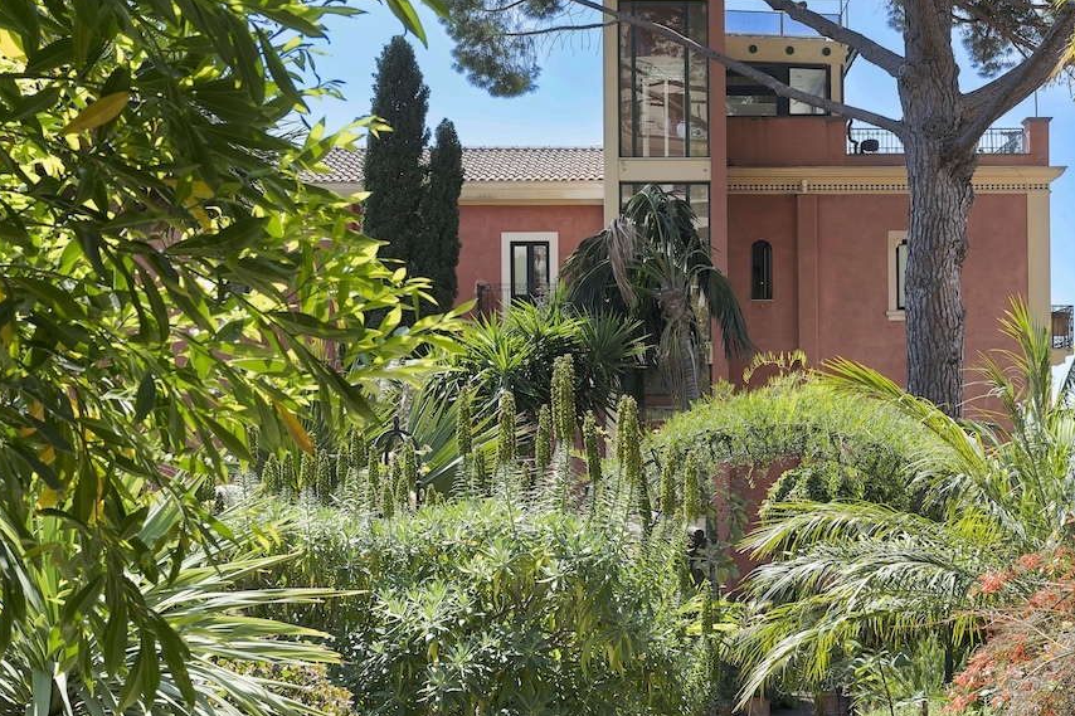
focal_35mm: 52
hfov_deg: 37.8
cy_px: 439
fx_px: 1552
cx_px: 701
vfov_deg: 25.9
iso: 100
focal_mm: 37
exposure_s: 1/60
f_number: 10
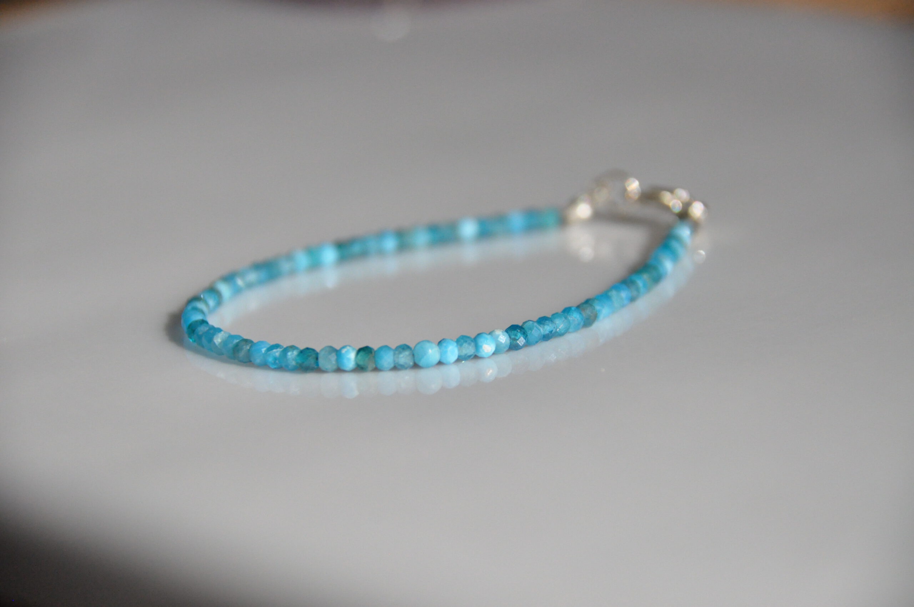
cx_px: 457
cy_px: 304
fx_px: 5135
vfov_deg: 6.8
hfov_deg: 10.2
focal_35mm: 202
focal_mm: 135
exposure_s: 1/4000
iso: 2000
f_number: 6.3
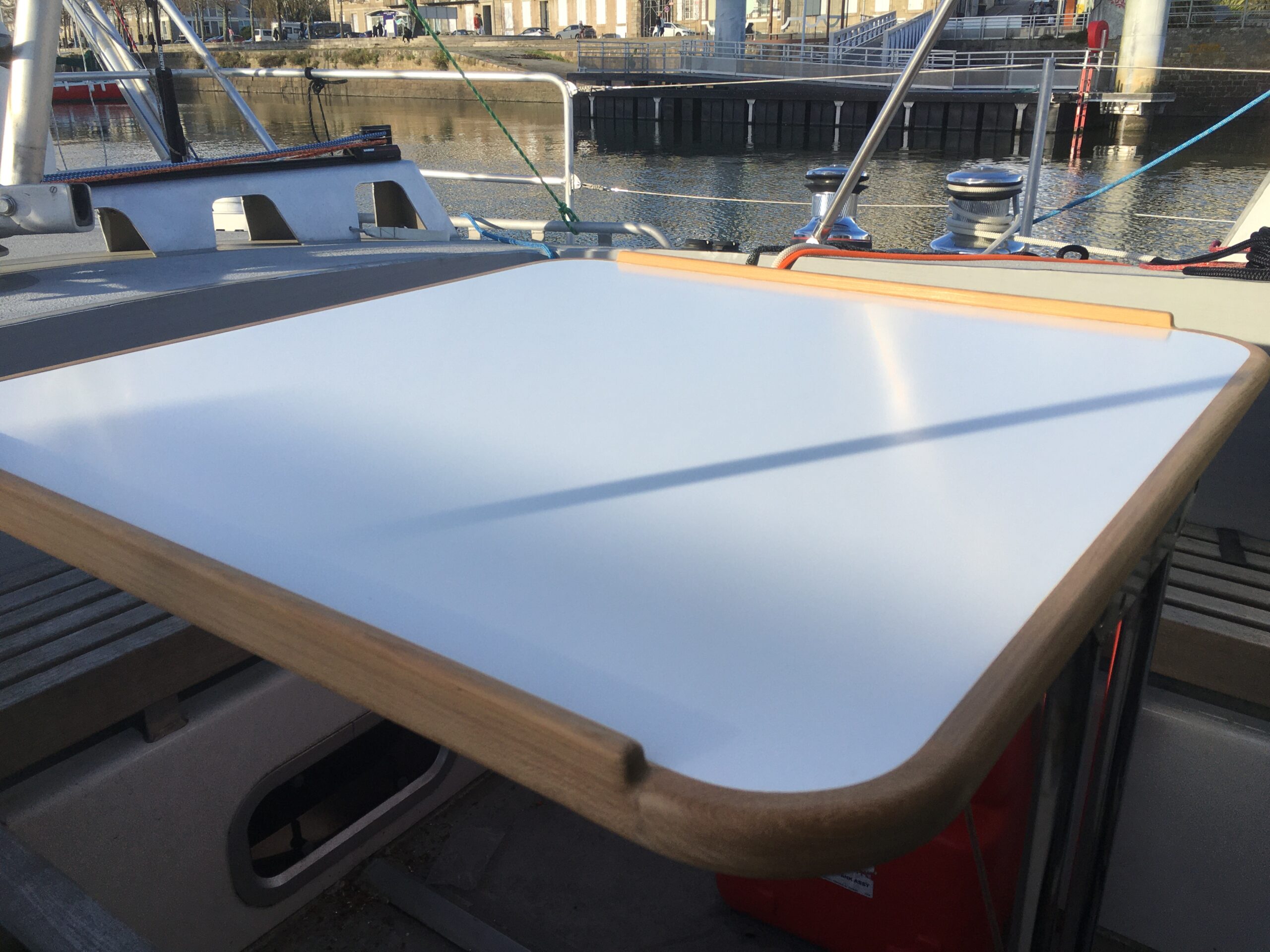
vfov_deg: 48.2
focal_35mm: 29
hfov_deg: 61.7
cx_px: 635
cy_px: 476
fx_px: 1064
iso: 25
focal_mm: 4.15
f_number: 2.2
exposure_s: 1/845
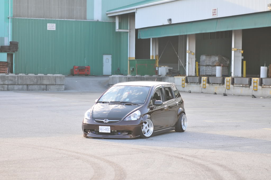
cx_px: 136
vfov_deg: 13.0
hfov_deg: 19.5
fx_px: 789
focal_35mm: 105
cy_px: 90
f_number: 2.8
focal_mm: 70
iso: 400
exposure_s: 1/500
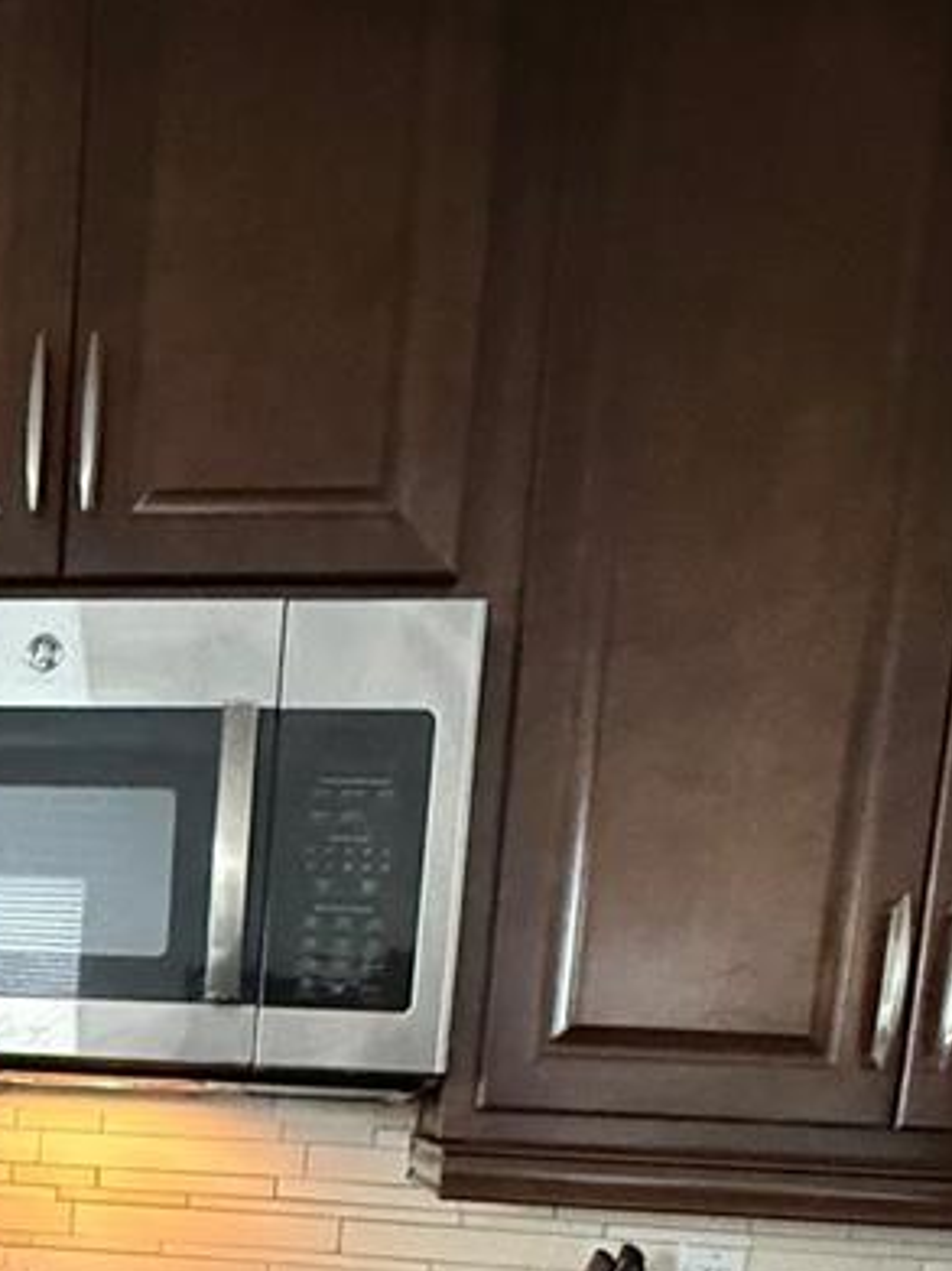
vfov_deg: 38.2
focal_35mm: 43
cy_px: 1317
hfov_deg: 31.2
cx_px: 10
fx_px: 1578
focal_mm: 2.22
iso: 1000
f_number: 2.2
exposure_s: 1/60
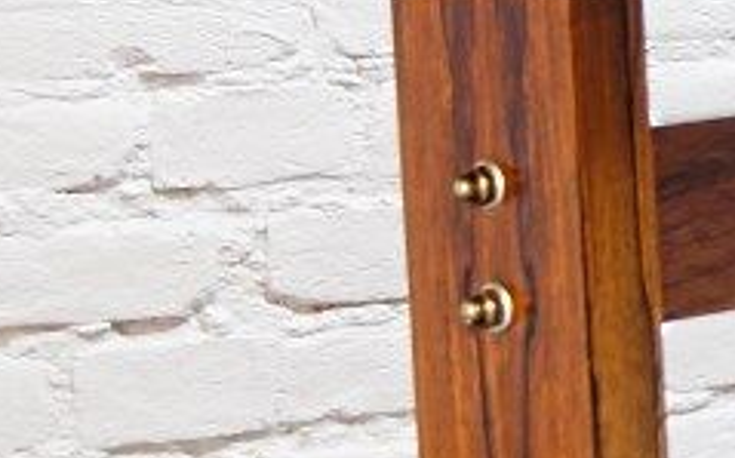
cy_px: 178
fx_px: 4164
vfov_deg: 6.3
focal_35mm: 208
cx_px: 840
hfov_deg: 10.0
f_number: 4
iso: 400
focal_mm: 26
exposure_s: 1/15
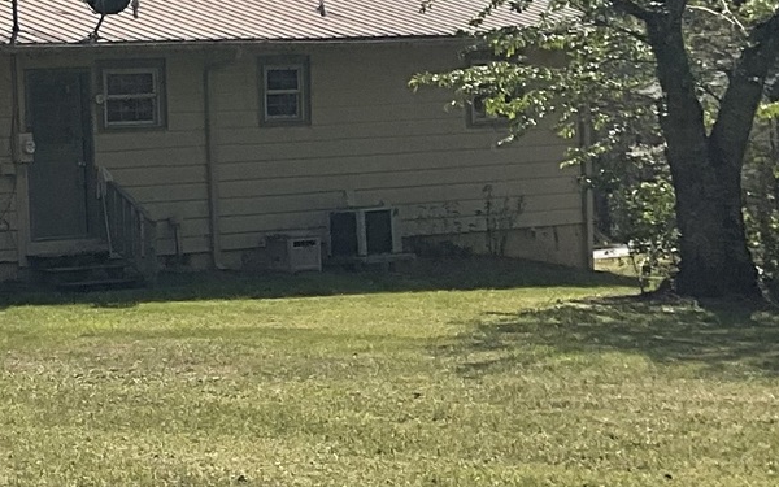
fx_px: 2505
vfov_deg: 11.1
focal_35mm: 118
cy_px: 261
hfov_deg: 16.8
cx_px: -191
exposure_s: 1/2667
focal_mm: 3
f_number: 1.8
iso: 16
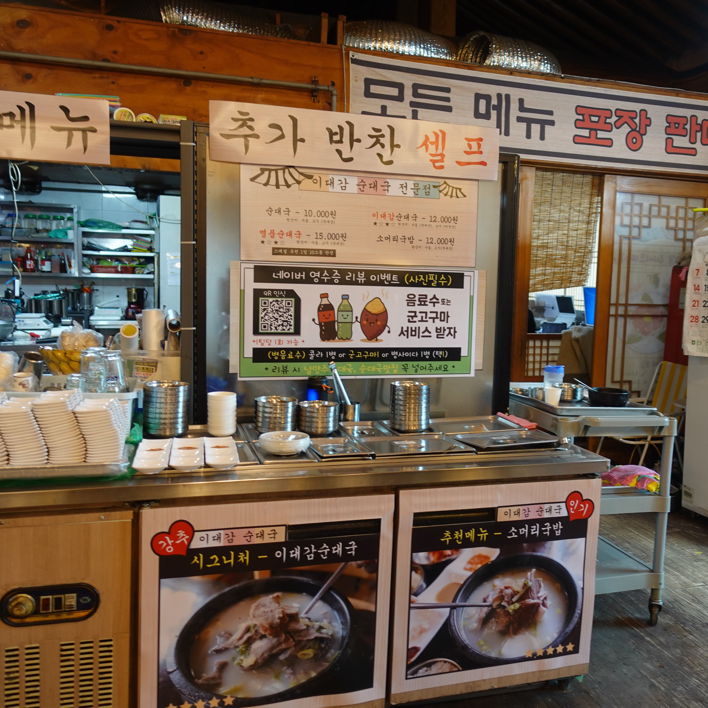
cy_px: 350
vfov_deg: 52.5
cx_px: 426
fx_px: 717
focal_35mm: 31
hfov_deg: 52.2
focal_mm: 8.8
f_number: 1.8
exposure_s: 1/30
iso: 125
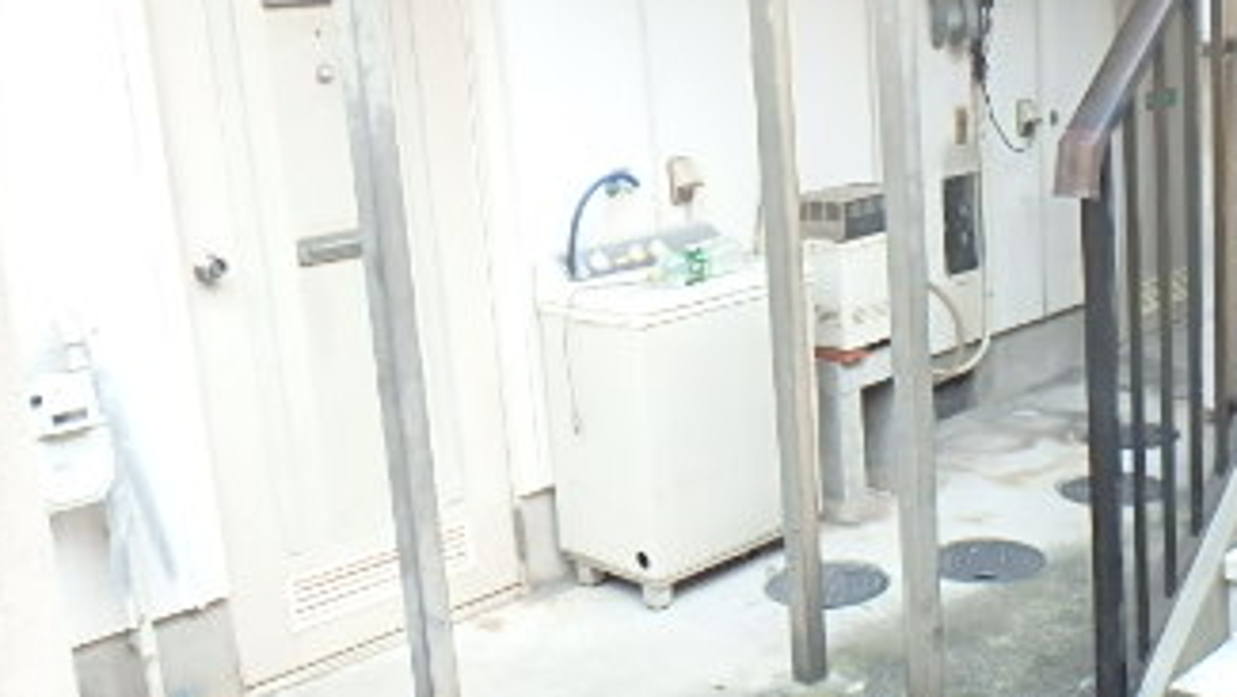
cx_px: 769
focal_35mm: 45
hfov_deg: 45.1
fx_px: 1476
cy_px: 388
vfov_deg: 26.5
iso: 200
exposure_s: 1/50
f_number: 3.5
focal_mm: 3.7
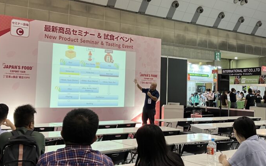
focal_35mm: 45
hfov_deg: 44.2
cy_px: 68
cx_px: 154
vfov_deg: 28.5
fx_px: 326
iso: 80
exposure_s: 1/50
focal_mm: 3.99
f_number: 1.8
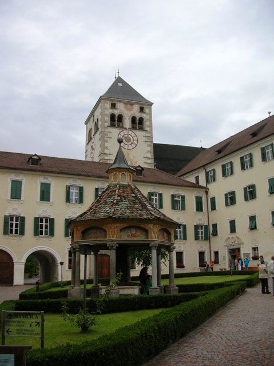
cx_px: 137
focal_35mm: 35
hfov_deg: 40.6
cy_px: 183
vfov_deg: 52.7
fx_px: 370
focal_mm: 5.8
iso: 50
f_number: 2.8
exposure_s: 1/256
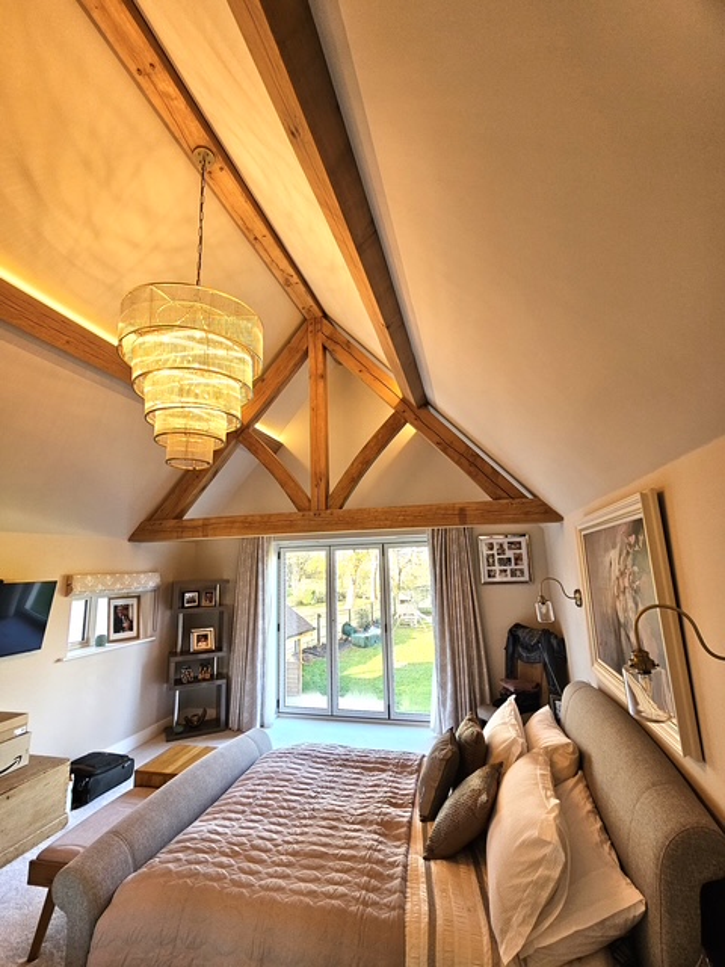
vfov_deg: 106.2
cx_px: 362
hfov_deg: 89.9
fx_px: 363
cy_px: 484
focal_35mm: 13
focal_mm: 2.2
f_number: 2.2
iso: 100
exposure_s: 1/50
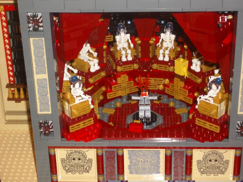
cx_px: 122
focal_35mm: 88
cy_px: 91
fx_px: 618
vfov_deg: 16.8
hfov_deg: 22.3
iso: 100
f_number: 4.4
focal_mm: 14.6
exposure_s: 1/60
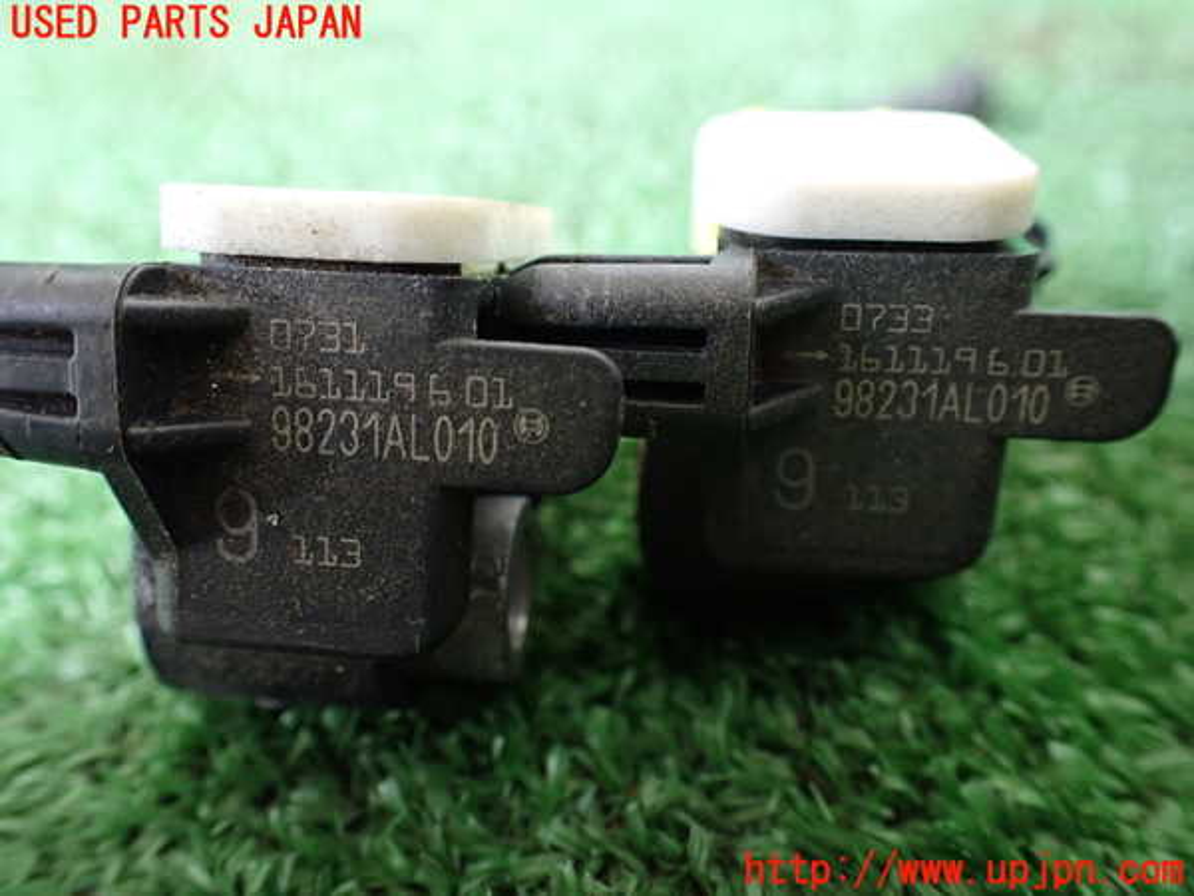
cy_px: 448
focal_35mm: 30
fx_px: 1035
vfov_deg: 46.8
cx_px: 597
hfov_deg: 60.0
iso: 800
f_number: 2.3
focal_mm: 5.4
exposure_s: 1/100
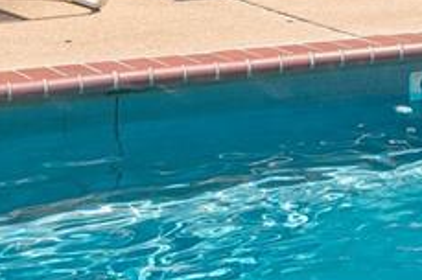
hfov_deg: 12.6
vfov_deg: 8.2
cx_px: 455
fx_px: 1885
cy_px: -251
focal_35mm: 161
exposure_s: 1/800
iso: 400
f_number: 8
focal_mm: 18
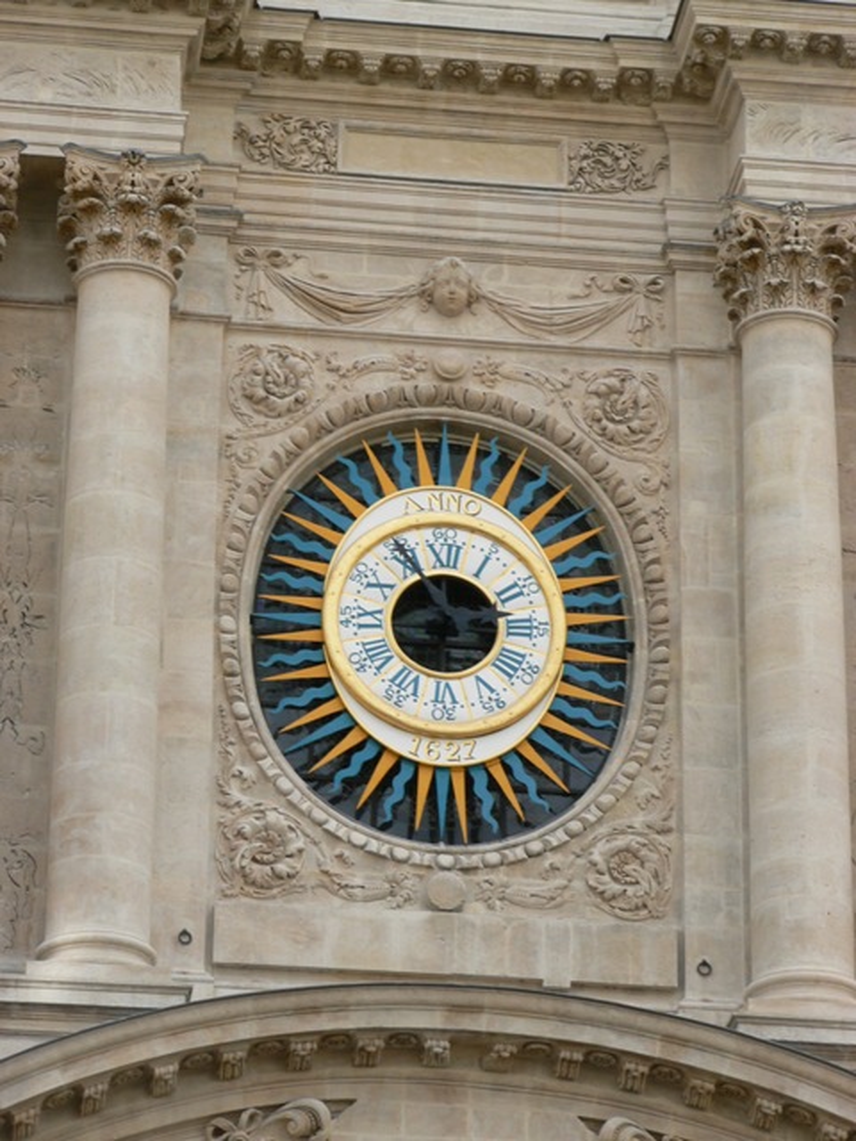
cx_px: 428
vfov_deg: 13.7
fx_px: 4748
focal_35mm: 144
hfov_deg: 10.3
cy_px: 570
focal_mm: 24.1
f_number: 5
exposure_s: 1/100
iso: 80
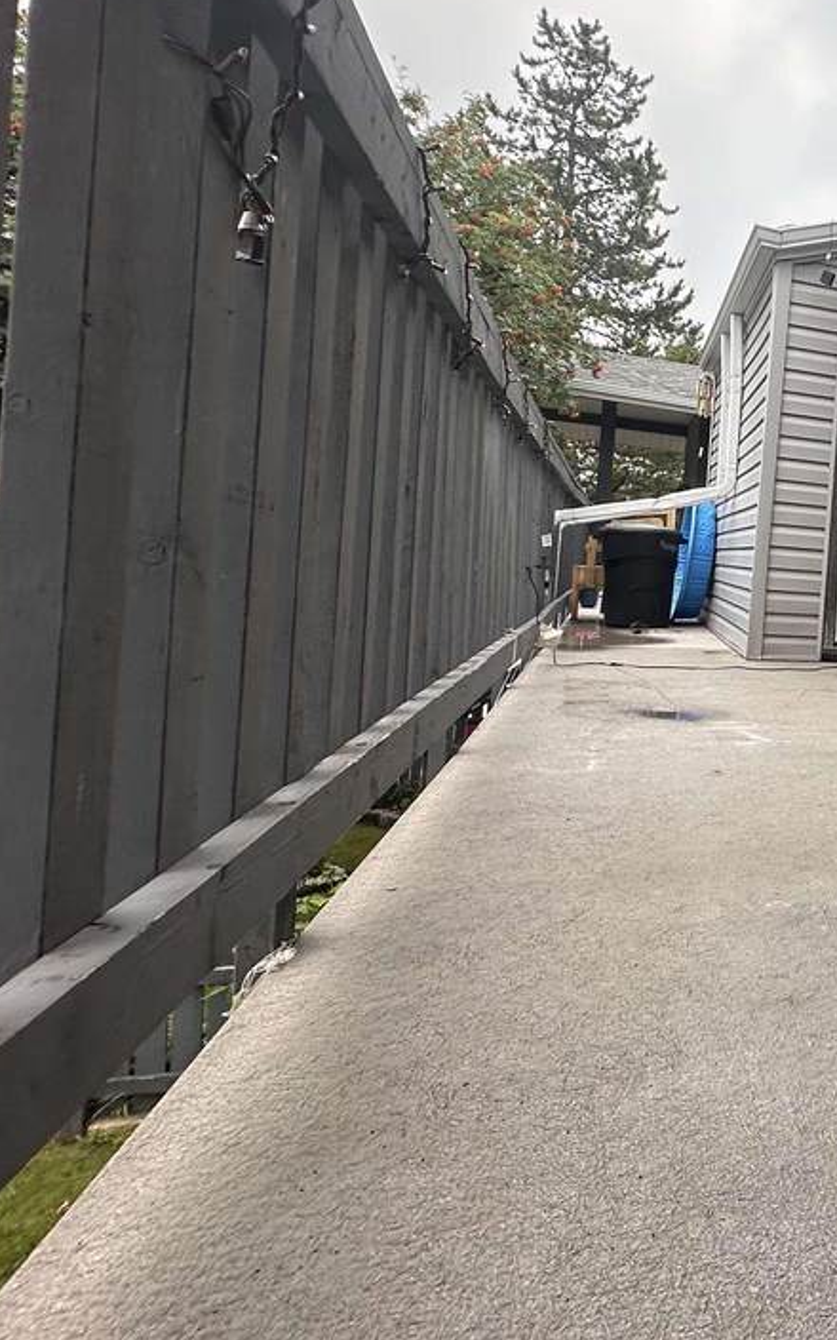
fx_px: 985
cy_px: 582
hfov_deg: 35.5
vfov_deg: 68.1
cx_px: 1020
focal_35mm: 27
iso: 40
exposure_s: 1/257
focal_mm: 2.22
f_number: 2.2
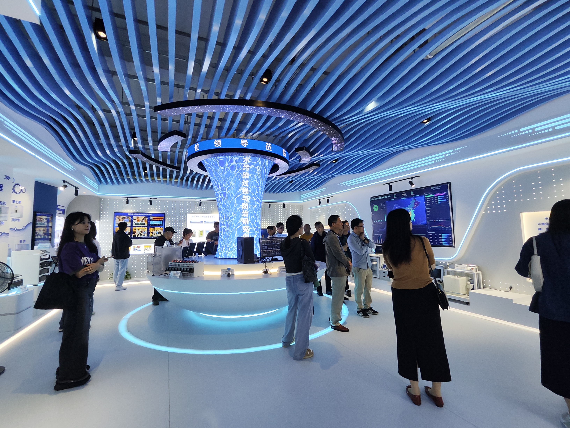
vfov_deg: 78.1
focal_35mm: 16
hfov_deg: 94.5
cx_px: 285
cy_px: 214
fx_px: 263
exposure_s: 1/100
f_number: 2.2
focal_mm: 1.65
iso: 71
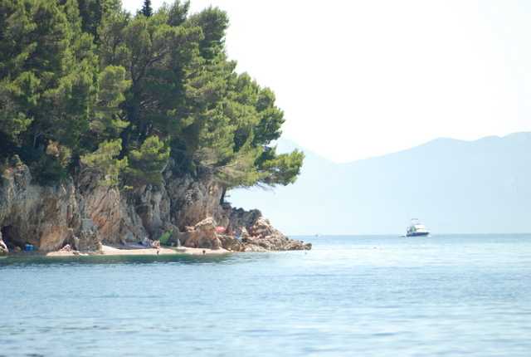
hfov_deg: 6.5
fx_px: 4657
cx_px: 266
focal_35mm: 315
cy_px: 178
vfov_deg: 4.4
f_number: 4.5
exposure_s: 1/1250
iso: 400
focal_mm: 210
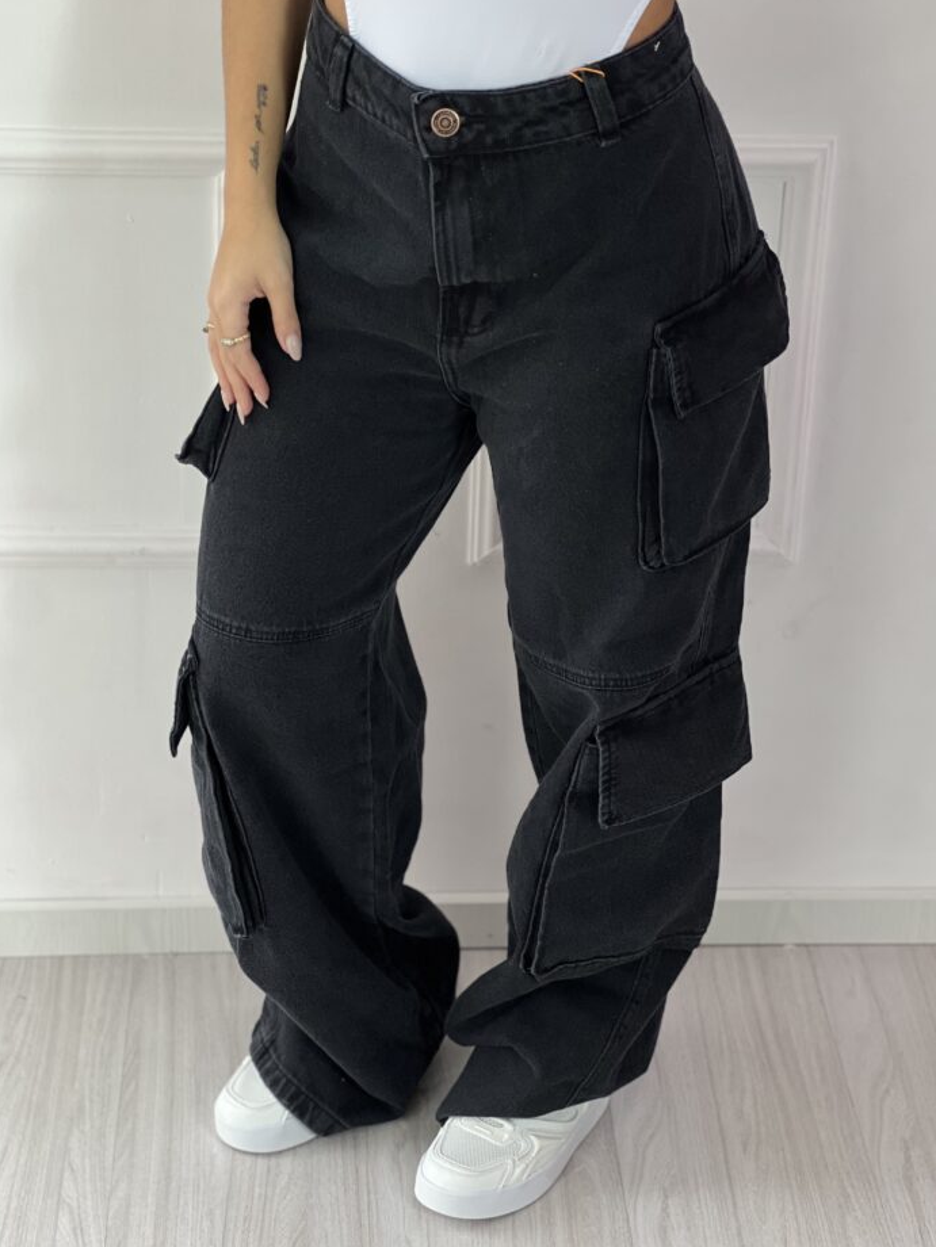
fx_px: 2811
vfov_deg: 25.0
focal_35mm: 78
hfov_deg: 18.9
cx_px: 467
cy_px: 624
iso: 64
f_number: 2.8
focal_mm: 9
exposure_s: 1/120
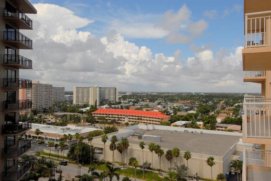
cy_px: 90
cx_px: 136
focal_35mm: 30
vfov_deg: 43.7
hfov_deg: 61.9
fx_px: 226
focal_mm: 20
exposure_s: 1/500
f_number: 11
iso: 200
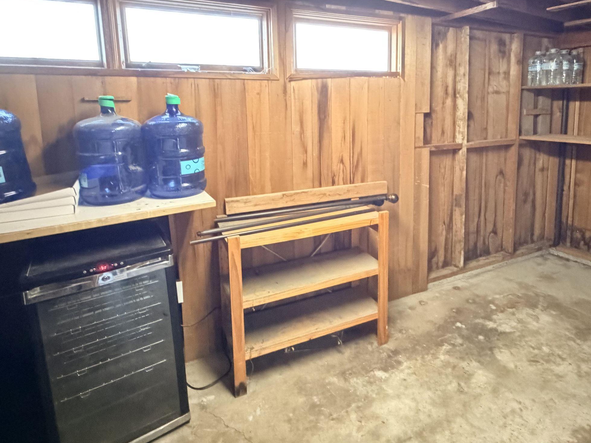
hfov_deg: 75.3
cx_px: 362
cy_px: 155
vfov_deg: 59.9
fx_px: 376
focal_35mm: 22
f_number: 2.2
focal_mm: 2.22
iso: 2500
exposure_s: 1/24
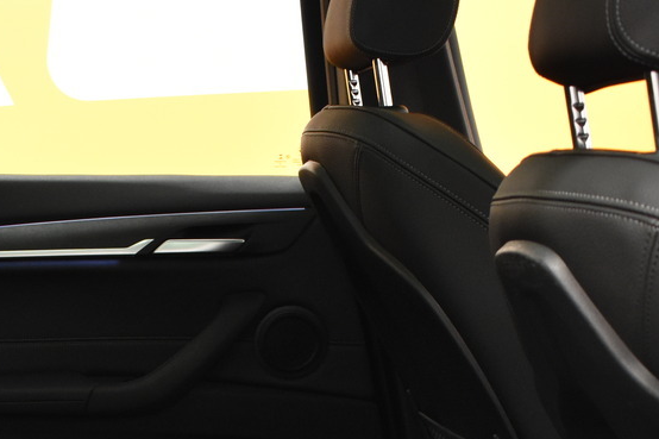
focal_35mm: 79
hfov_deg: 25.5
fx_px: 1446
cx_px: 206
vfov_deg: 16.3
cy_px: 585
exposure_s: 1/30
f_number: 3.5
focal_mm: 18
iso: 1250
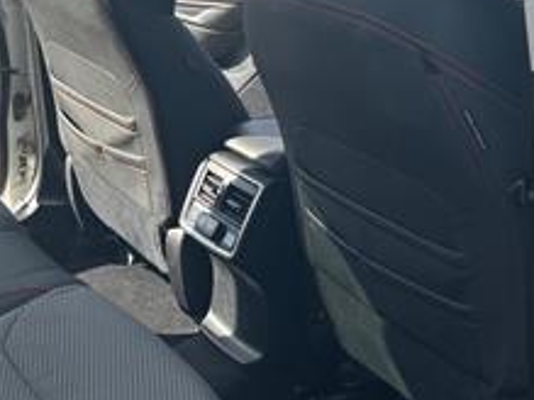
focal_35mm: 76
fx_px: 1172
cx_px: 132
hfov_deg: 25.4
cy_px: 90
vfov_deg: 19.2
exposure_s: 1/1058
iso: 50
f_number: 1.5
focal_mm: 5.7
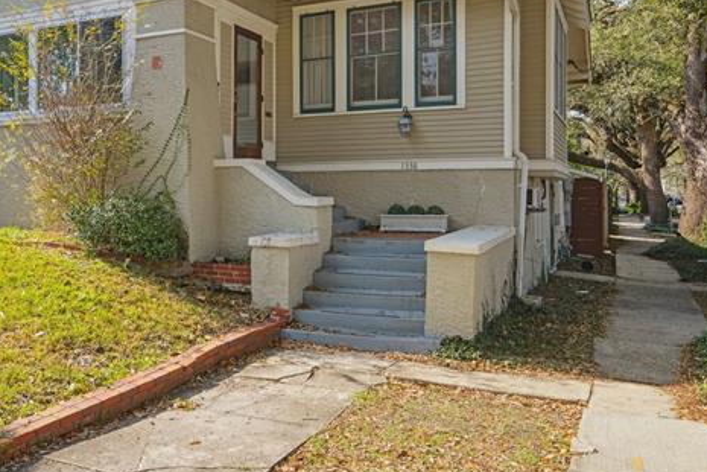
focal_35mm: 33
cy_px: 172
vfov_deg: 39.7
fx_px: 648
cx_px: 242
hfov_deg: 56.1
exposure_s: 1/160
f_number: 13
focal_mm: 24
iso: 400
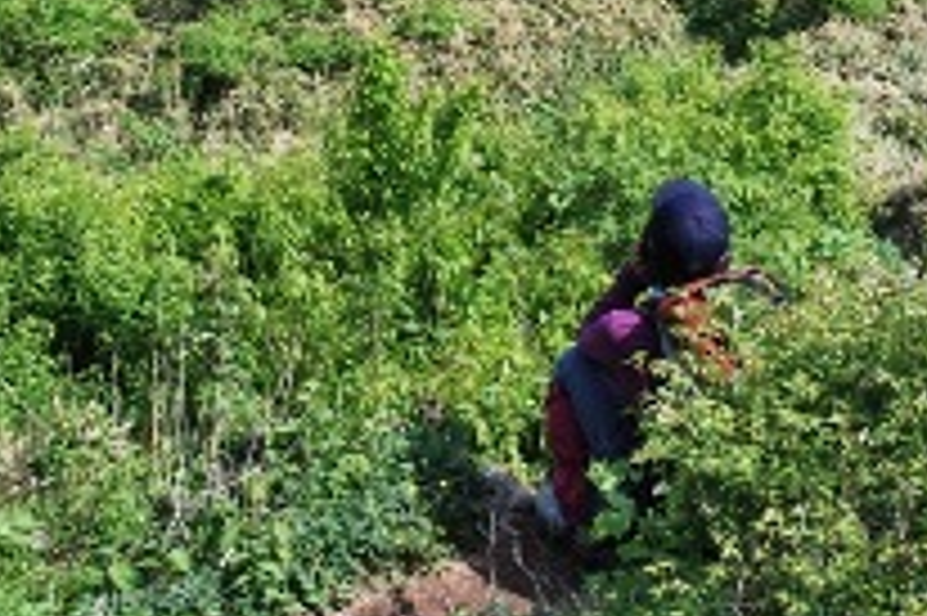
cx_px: 554
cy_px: 126
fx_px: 3190
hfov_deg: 16.5
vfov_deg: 11.0
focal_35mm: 124
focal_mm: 38
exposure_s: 1/200
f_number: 10
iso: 200
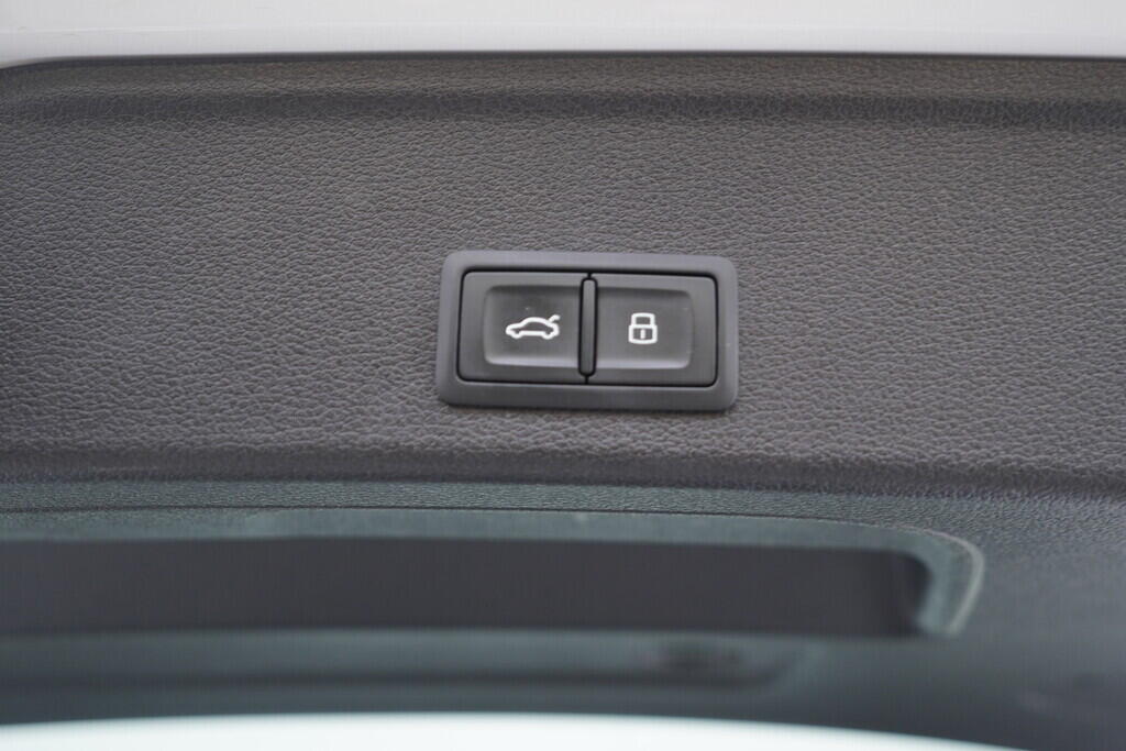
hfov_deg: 53.1
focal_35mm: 36
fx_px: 1126
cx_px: 563
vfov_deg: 36.9
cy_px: 376
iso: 250
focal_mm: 24
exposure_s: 1/40
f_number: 2.8
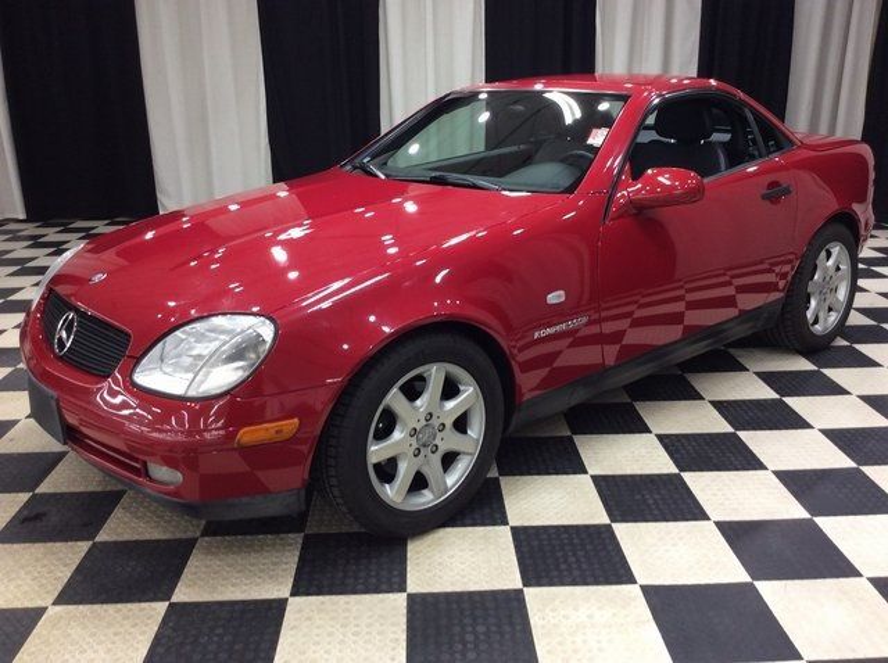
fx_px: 820
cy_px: 332
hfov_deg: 56.9
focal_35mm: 32
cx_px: 444
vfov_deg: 44.1
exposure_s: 1/24
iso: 50
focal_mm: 3.3
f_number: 2.4
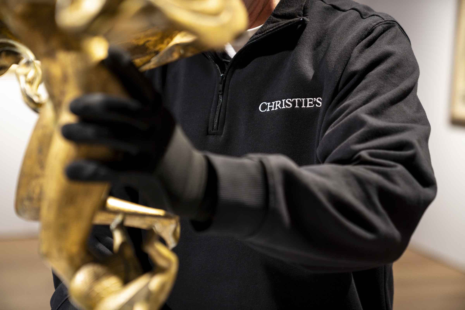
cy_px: 155
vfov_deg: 19.5
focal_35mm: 70
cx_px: 232
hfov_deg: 28.8
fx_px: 904
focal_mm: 70
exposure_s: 1/160
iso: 1600
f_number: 2.8
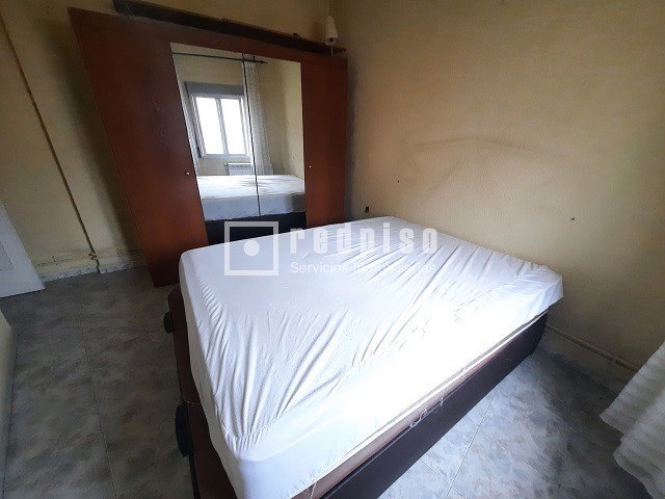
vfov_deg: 89.9
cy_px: 250
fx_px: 250
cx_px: 332
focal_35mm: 13
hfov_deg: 106.2
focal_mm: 1.74
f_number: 2.2
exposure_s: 1/25
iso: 320
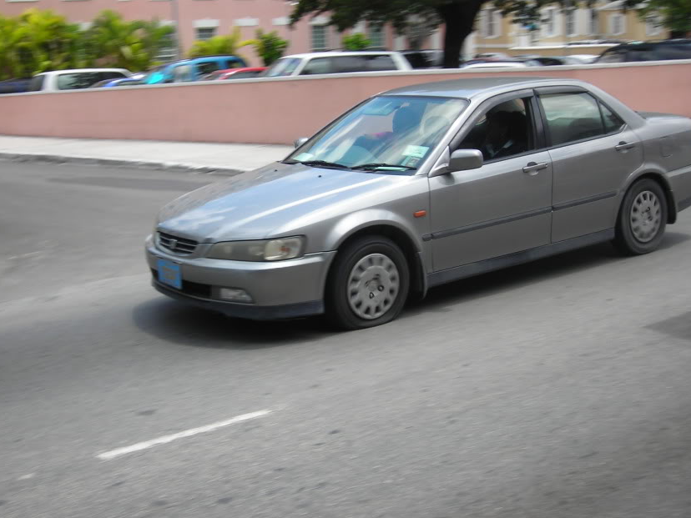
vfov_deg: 30.8
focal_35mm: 47
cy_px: 213
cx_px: 299
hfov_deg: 40.4
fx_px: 938
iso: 50
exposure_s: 1/108
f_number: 6.4
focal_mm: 6.3
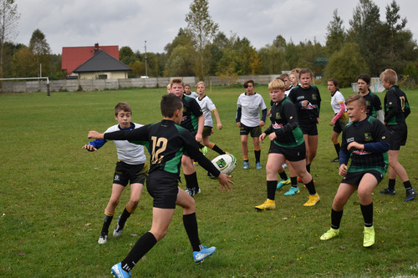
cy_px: 139
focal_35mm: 63
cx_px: 209
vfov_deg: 21.6
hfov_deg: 31.9
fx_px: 731
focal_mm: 42
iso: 400
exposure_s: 1/1250
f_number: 5.6
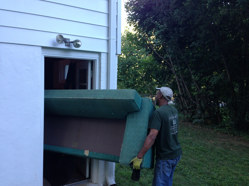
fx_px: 237
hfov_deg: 55.4
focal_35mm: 33
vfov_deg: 42.9
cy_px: 93
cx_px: 124
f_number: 2.4
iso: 64
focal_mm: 4.13
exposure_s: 1/60
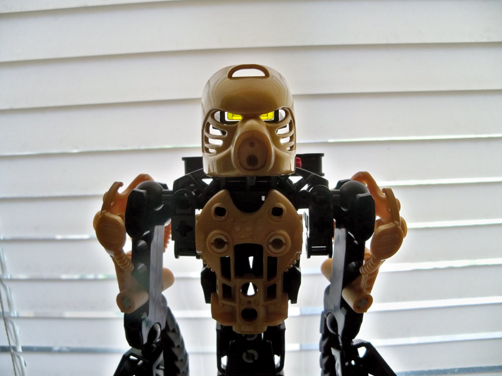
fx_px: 508
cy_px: 188
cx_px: 251
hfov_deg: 52.6
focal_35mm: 35
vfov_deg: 40.7
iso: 125
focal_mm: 6.2
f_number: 3.5
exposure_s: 1/30
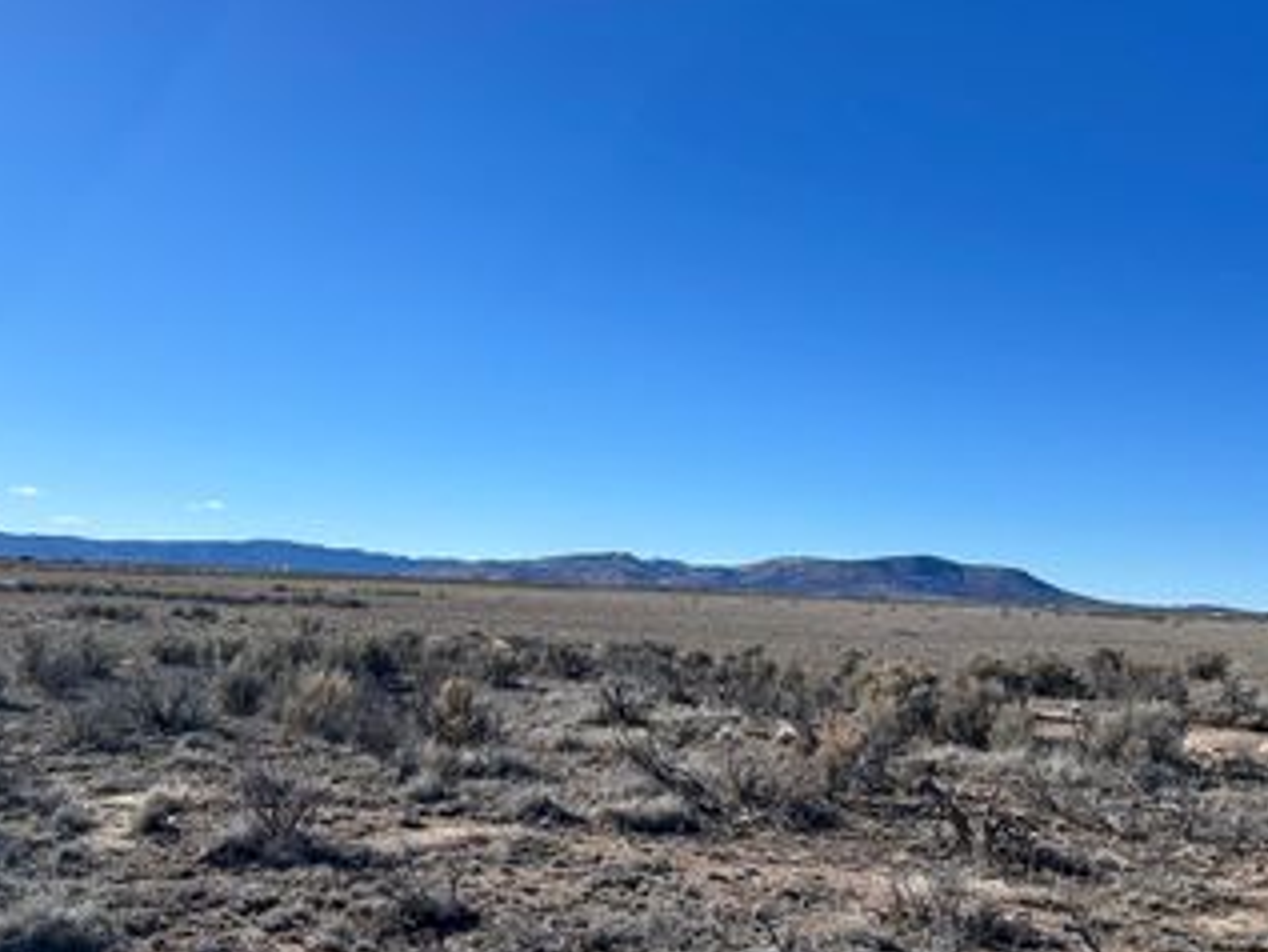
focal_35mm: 41
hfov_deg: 45.6
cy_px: 466
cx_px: 524
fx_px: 1502
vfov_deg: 35.2
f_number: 1.5
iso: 50
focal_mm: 5.7
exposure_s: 1/6579
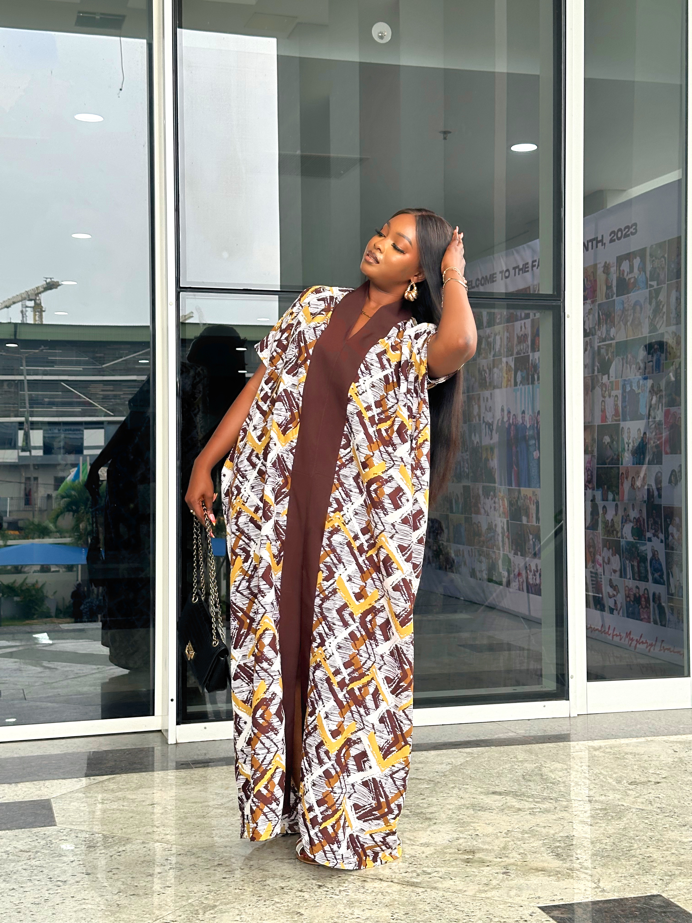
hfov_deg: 30.3
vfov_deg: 39.7
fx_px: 1279
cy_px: 462
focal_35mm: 48
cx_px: 346
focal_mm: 6.86
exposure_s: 1/279
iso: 64
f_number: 1.78
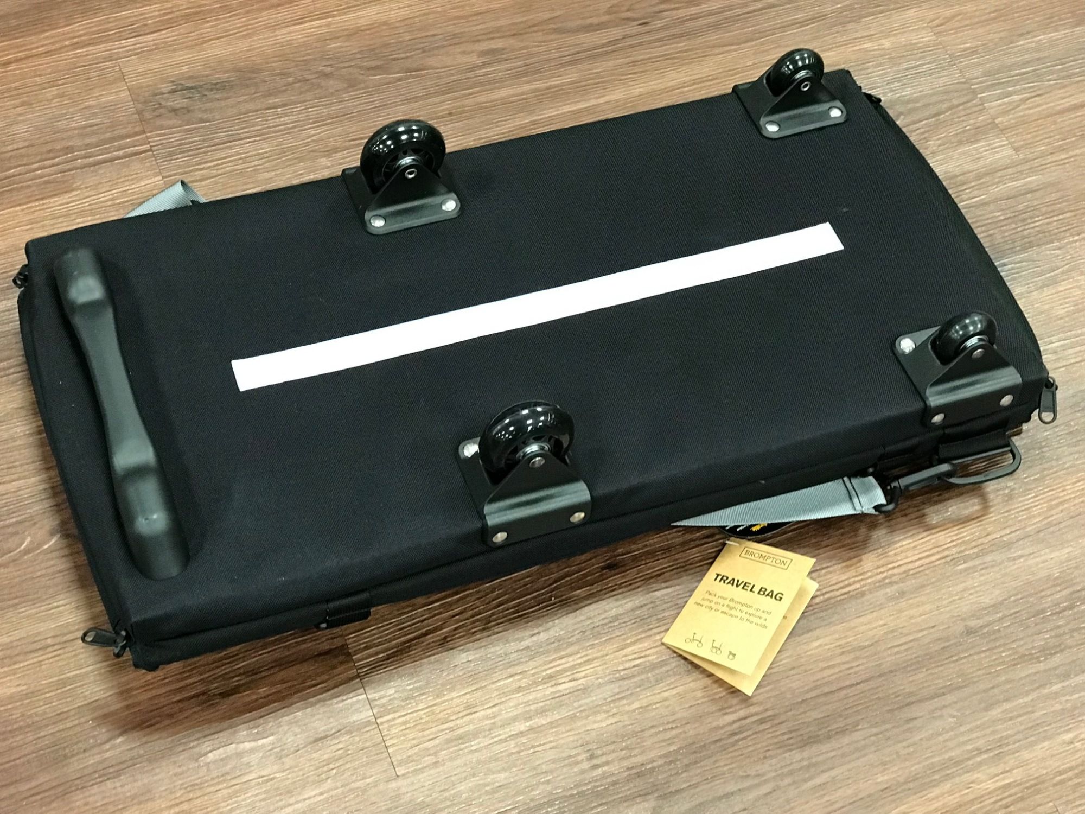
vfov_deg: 25.7
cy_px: 407
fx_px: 1787
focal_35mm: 57
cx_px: 542
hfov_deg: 33.8
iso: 500
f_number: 2.8
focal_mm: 6.6
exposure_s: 1/50
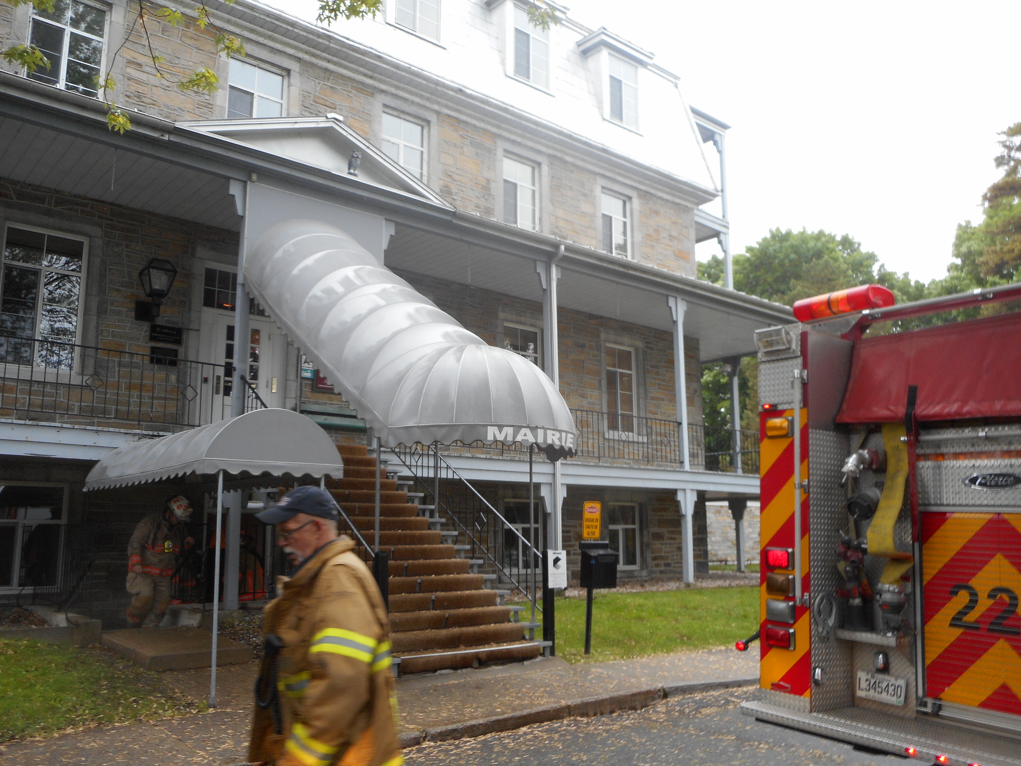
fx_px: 855
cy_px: 383
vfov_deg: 48.2
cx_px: 510
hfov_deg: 61.7
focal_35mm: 29
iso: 110
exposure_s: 1/30
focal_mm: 5.2
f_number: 4
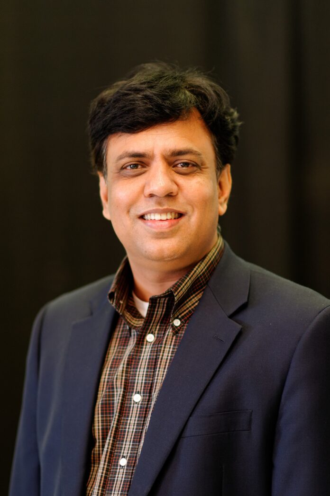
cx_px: 165
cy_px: 248
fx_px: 1758
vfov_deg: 16.1
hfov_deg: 10.7
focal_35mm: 128
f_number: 1.4
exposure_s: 1/125
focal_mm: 85
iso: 400
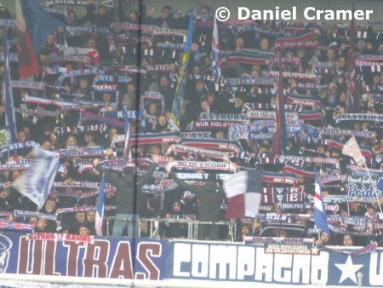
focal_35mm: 720
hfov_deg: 2.8
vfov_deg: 2.1
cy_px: 144
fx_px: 7971
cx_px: 192
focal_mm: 129
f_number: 6.4
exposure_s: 1/30
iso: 400
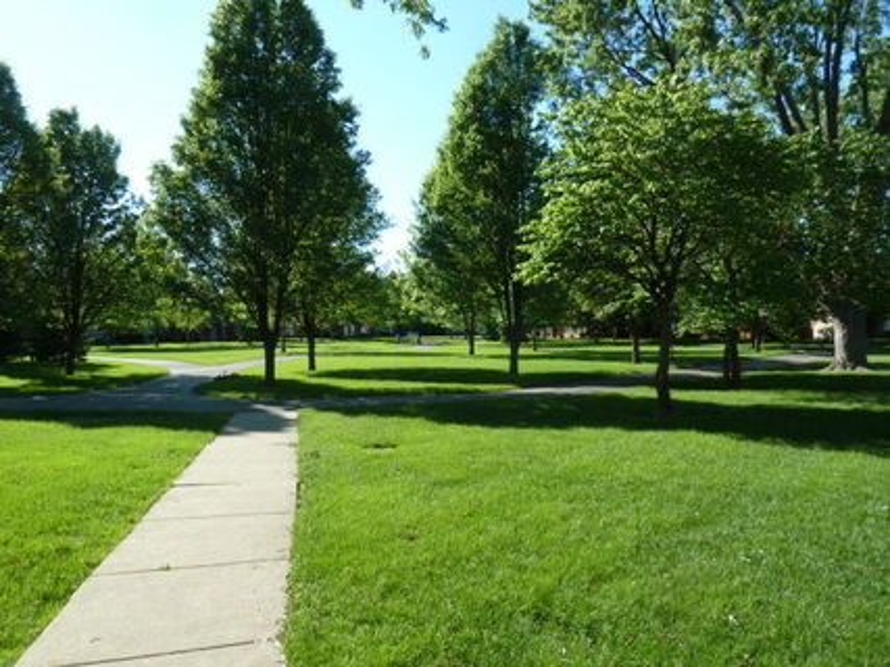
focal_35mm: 25
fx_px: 643
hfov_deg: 69.4
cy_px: 334
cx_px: 445
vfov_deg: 54.9
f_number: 4
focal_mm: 4.1
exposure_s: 1/200
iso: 80
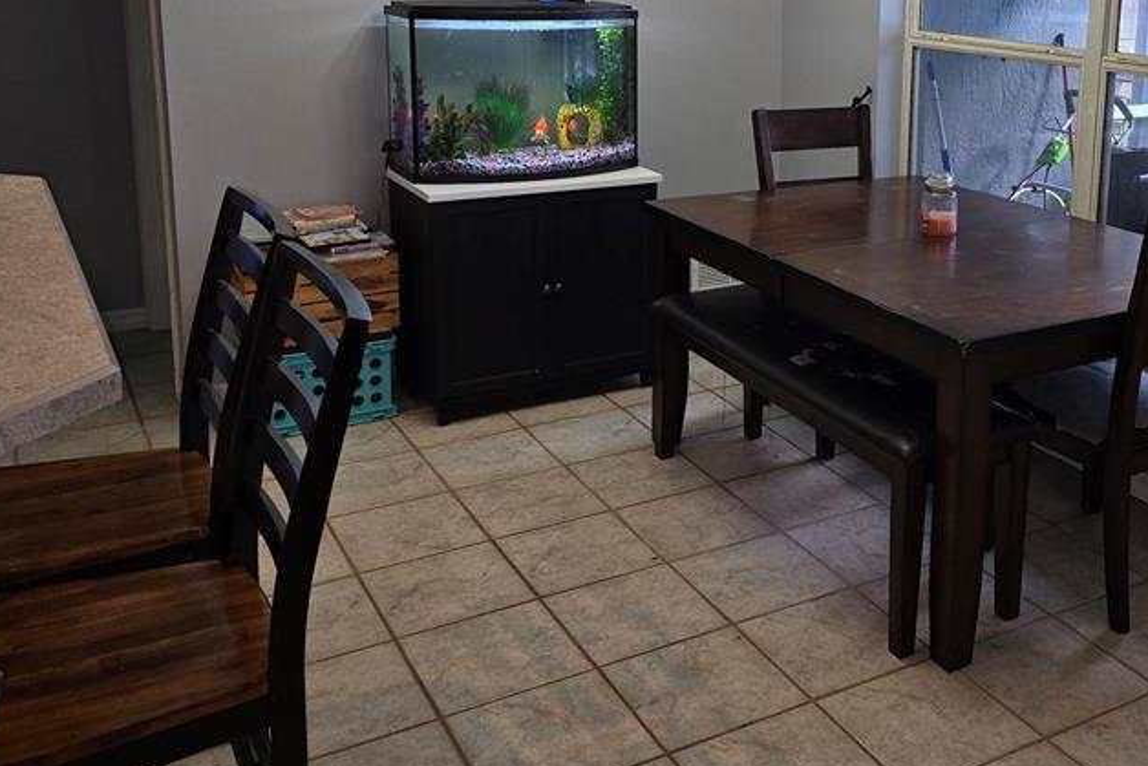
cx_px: 799
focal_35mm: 39
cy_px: 190
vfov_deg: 33.5
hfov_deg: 48.4
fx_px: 1244
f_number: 1.7
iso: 100
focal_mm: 6.3
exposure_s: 1/60
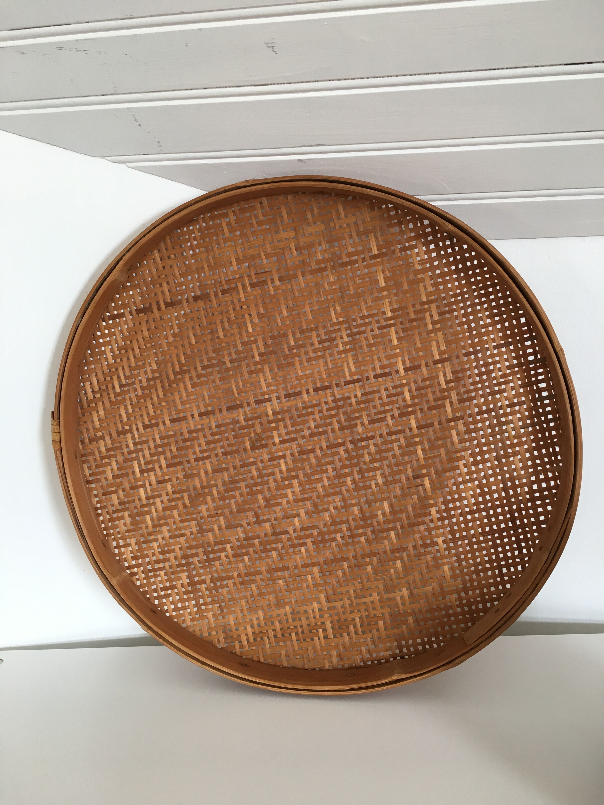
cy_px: 402
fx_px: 675
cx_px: 302
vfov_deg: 61.7
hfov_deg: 48.2
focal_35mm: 29
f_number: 2.2
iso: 25
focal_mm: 4.15
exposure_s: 1/33
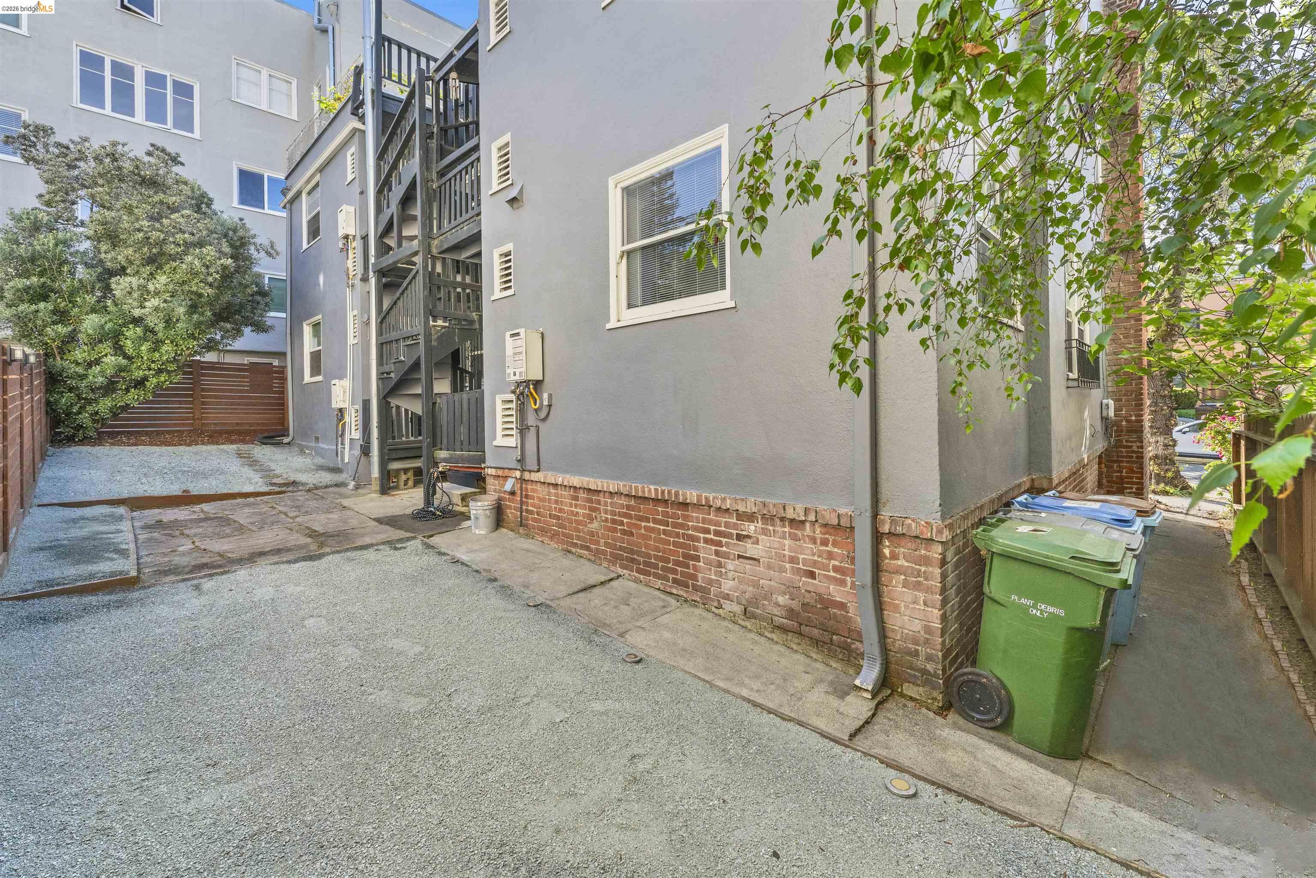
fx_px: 512
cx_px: 658
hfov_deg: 104.2
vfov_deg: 81.2
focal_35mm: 14
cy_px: 439
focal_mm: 14
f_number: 10
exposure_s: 1/320
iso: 1250
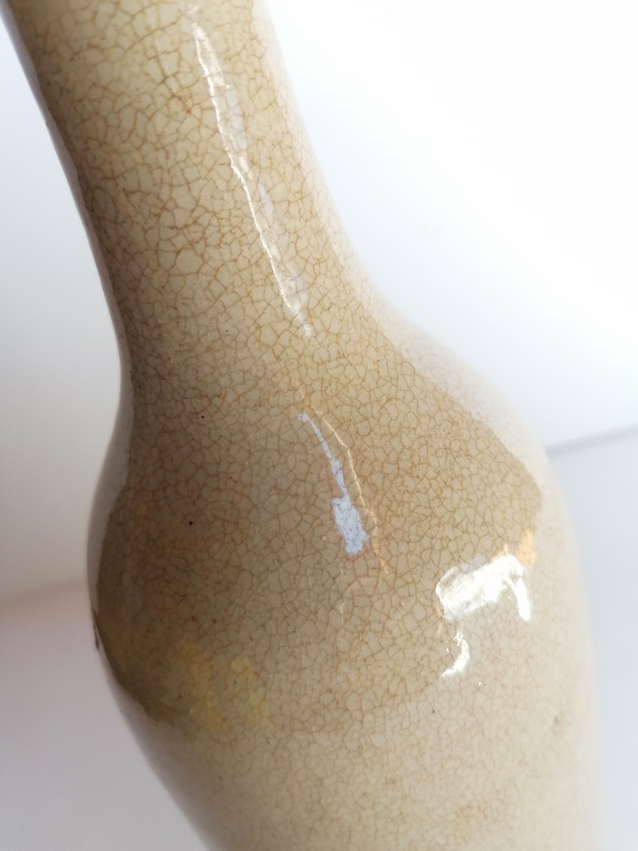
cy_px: 426
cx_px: 319
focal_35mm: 27
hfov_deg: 51.4
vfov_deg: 65.3
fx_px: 664
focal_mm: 4.75
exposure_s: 1/100
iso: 80
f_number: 1.8
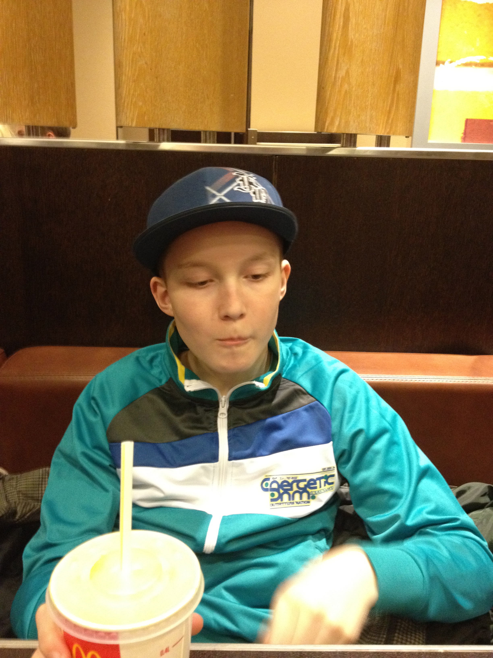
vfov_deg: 52.6
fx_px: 665
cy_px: 329
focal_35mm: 35
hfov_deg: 40.7
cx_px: 246
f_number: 2.4
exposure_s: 1/15
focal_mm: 4.28
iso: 400
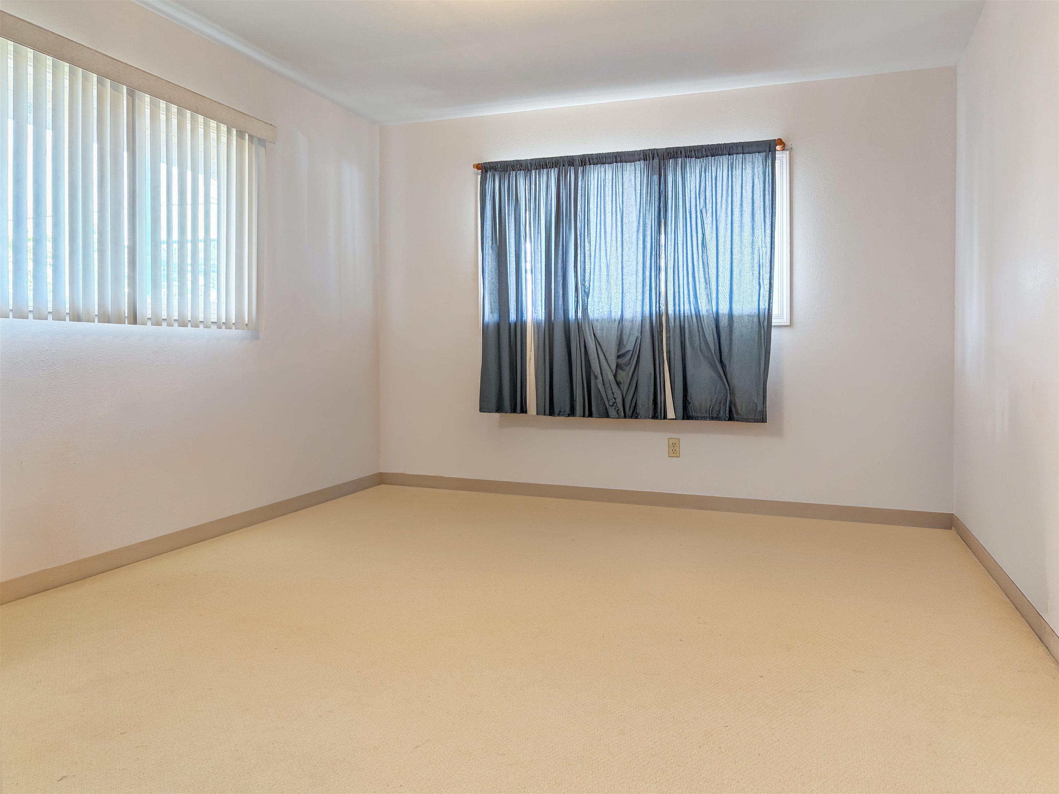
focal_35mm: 26
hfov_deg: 67.3
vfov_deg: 53.1
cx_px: 530
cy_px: 397
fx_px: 795
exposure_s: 1/60
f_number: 1.6
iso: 125
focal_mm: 5.96
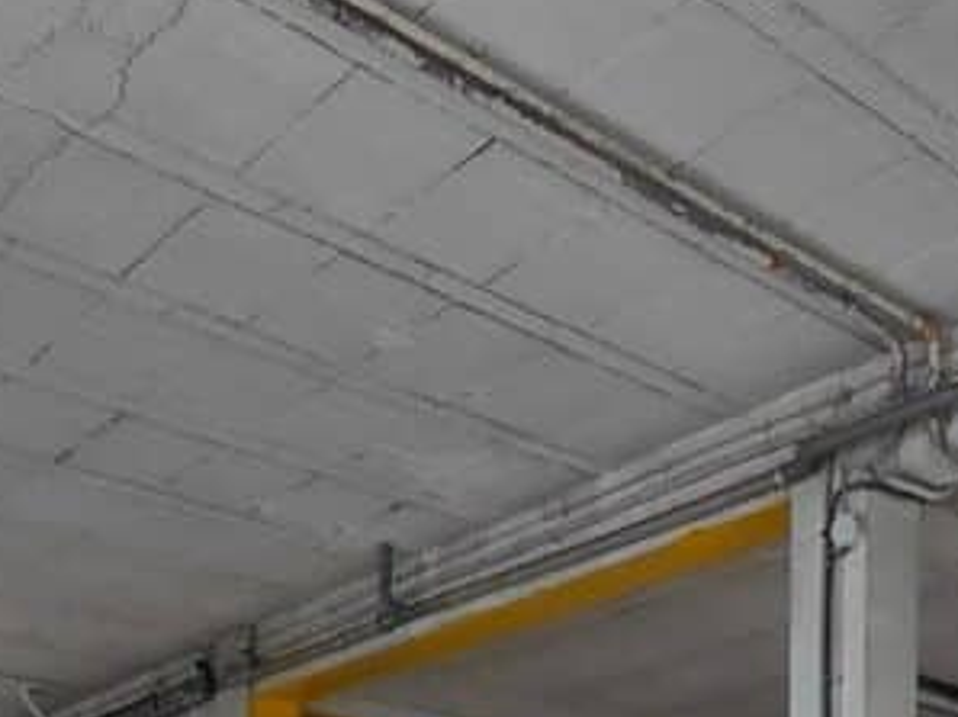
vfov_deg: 21.6
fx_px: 1521
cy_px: 1112
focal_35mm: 55
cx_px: 698
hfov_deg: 34.4
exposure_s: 1/152
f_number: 2.2
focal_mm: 1.64
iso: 40
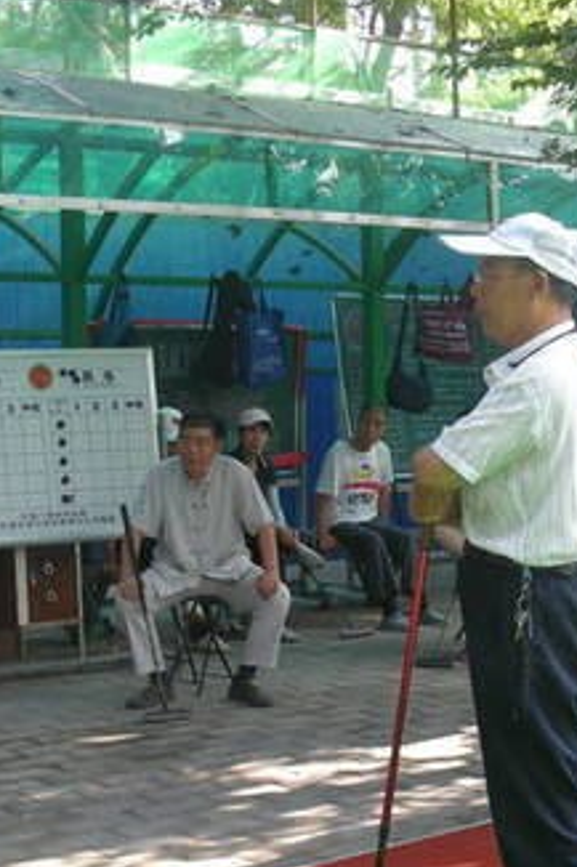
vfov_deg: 30.0
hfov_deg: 20.3
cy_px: 540
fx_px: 1612
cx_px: 263
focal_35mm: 67
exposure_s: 1/88.5
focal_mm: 5.8
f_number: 2.8
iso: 50
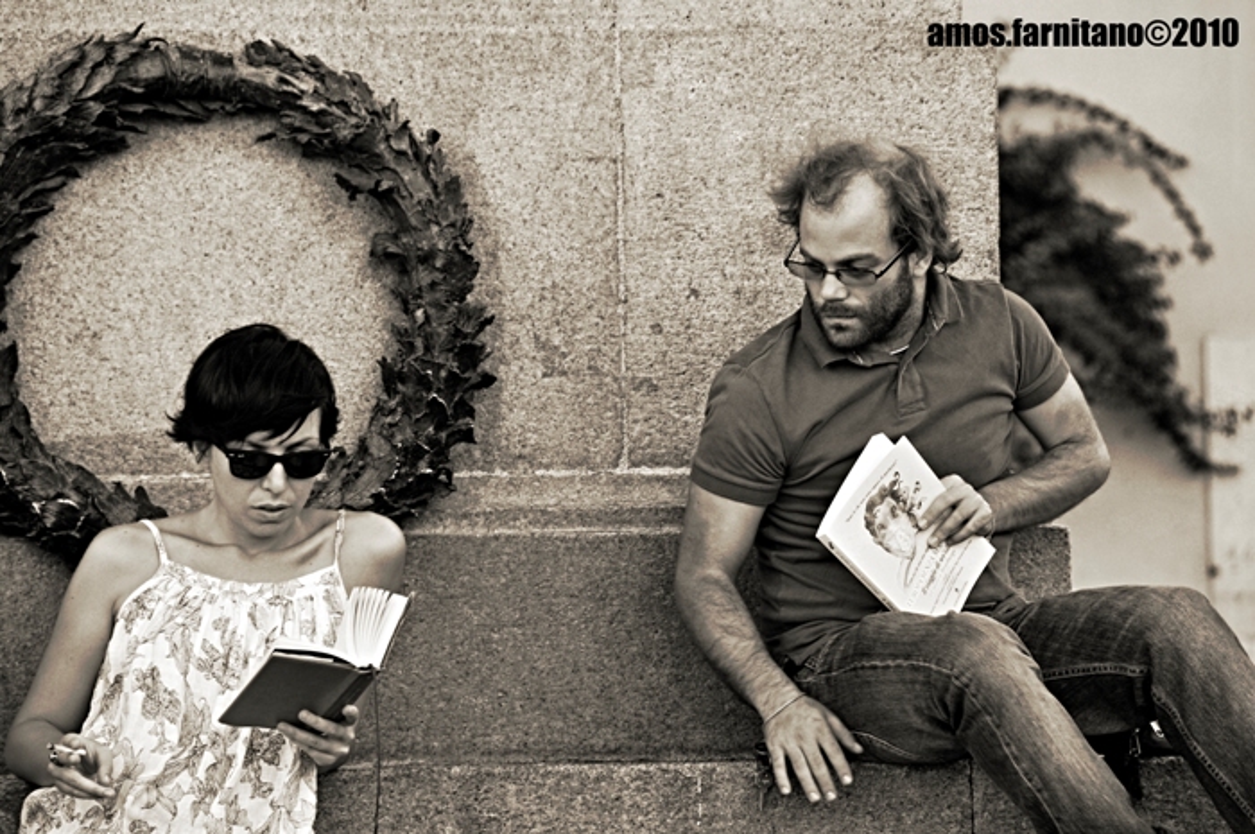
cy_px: 417
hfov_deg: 6.9
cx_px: 628
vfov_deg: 4.6
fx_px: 10446
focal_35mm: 300
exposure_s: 1/200
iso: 320
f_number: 7.1
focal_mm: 200
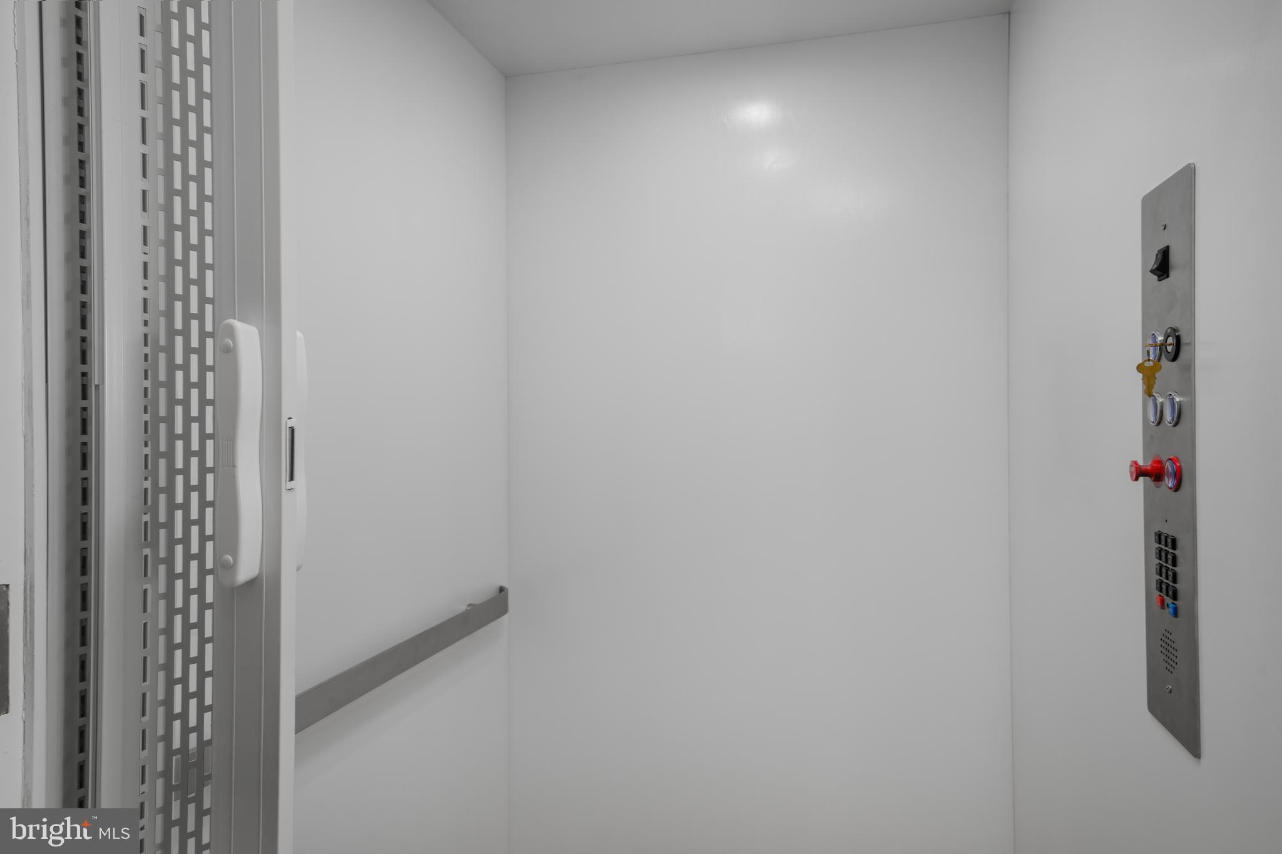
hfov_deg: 78.6
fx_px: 783
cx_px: 641
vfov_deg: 57.2
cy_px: 427
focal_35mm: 22
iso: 200
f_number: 8
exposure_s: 1/200
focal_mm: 22
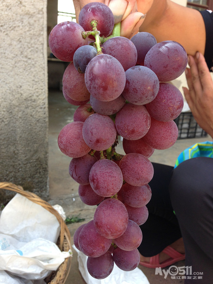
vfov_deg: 55.4
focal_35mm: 33
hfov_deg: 42.9
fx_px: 271
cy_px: 142
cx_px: 106
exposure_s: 1/146
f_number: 2.4
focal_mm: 4.13
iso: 50
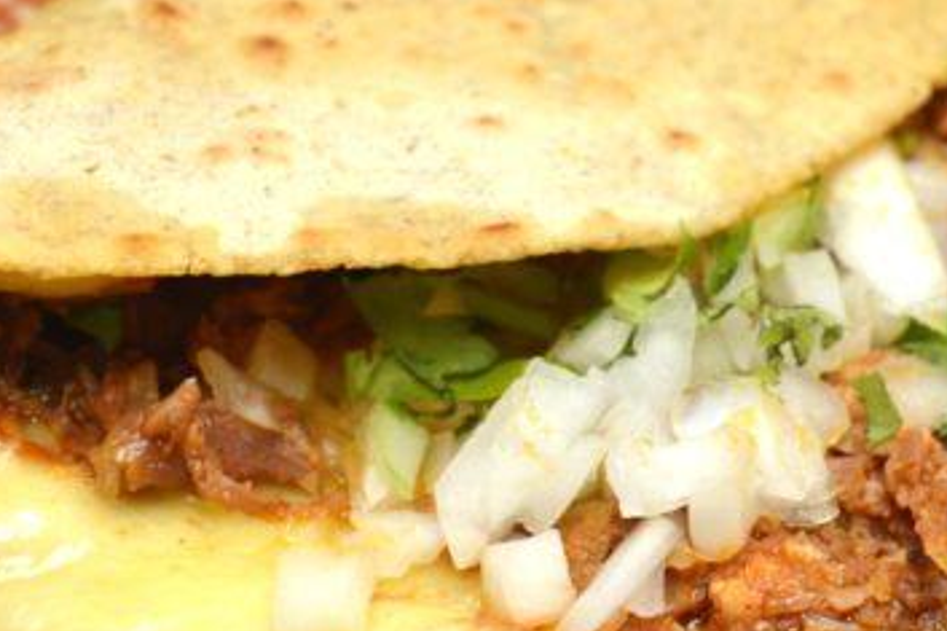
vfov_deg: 17.4
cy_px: 208
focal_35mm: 78
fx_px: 2051
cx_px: 583
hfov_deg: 25.9
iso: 400
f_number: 4.5
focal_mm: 24
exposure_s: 1/80
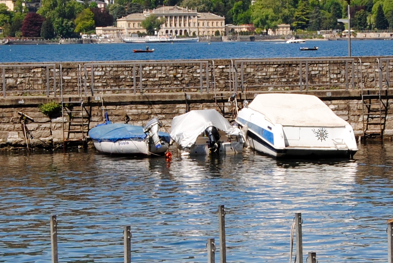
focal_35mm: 160
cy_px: 193
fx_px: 1746
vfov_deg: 8.6
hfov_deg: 12.8
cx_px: 207
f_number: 8
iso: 100
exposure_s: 1/250
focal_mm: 31
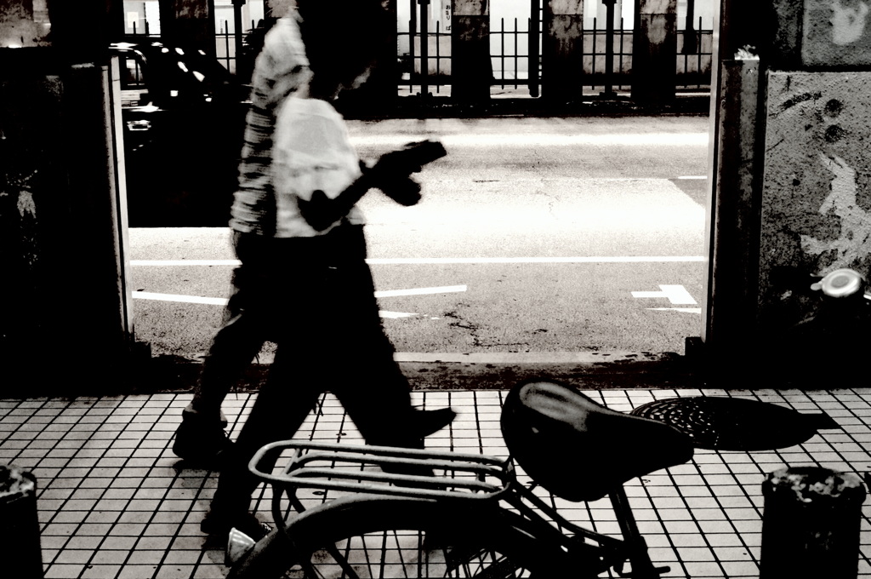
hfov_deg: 43.7
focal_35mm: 45
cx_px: 436
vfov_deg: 29.8
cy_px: 290
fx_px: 1087
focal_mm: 30
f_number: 8
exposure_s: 1/60
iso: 1250
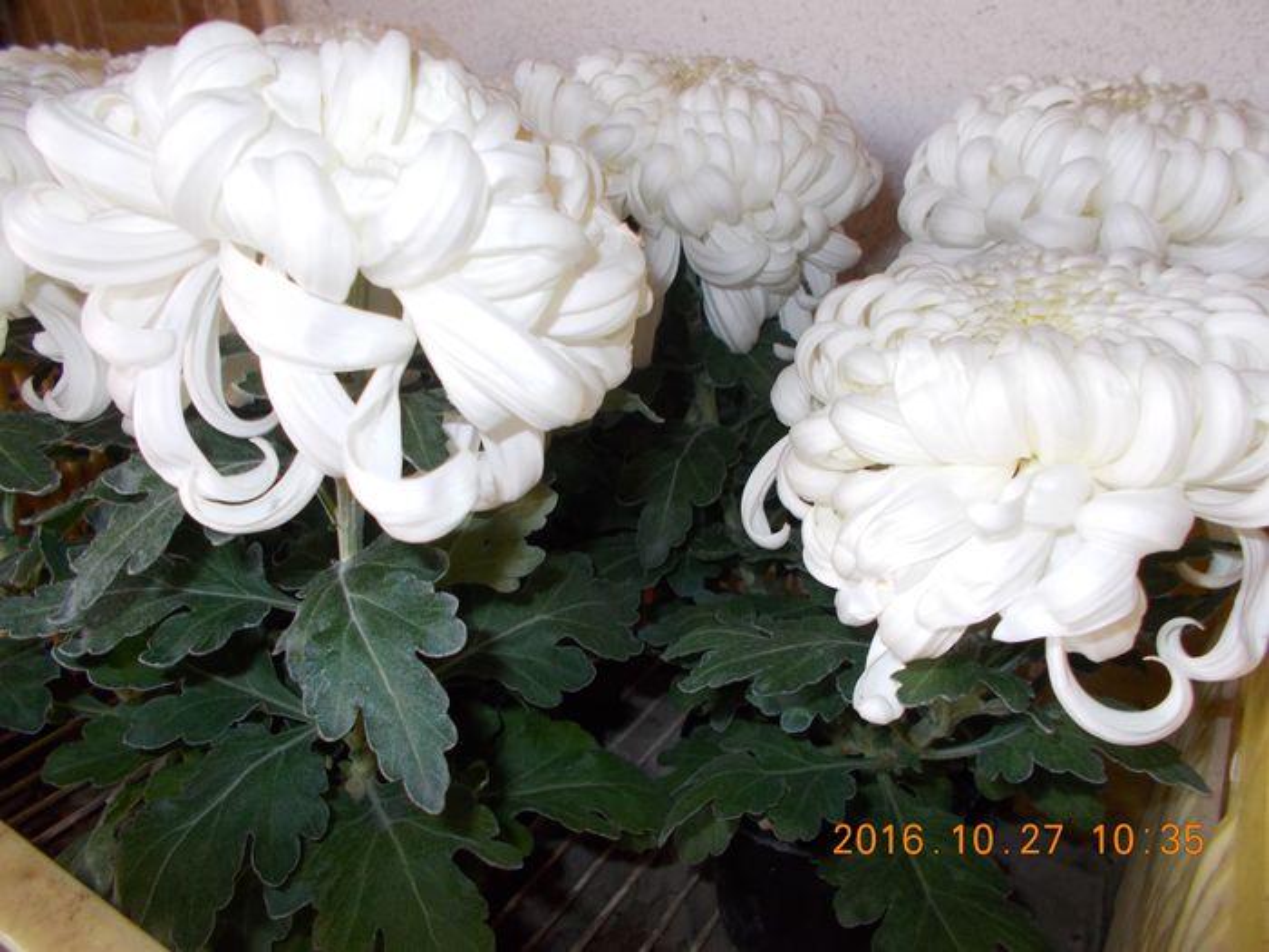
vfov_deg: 53.1
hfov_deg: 67.3
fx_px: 953
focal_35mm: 26
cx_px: 634
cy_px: 476
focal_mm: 4.6
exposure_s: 1/25
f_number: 3.2
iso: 200
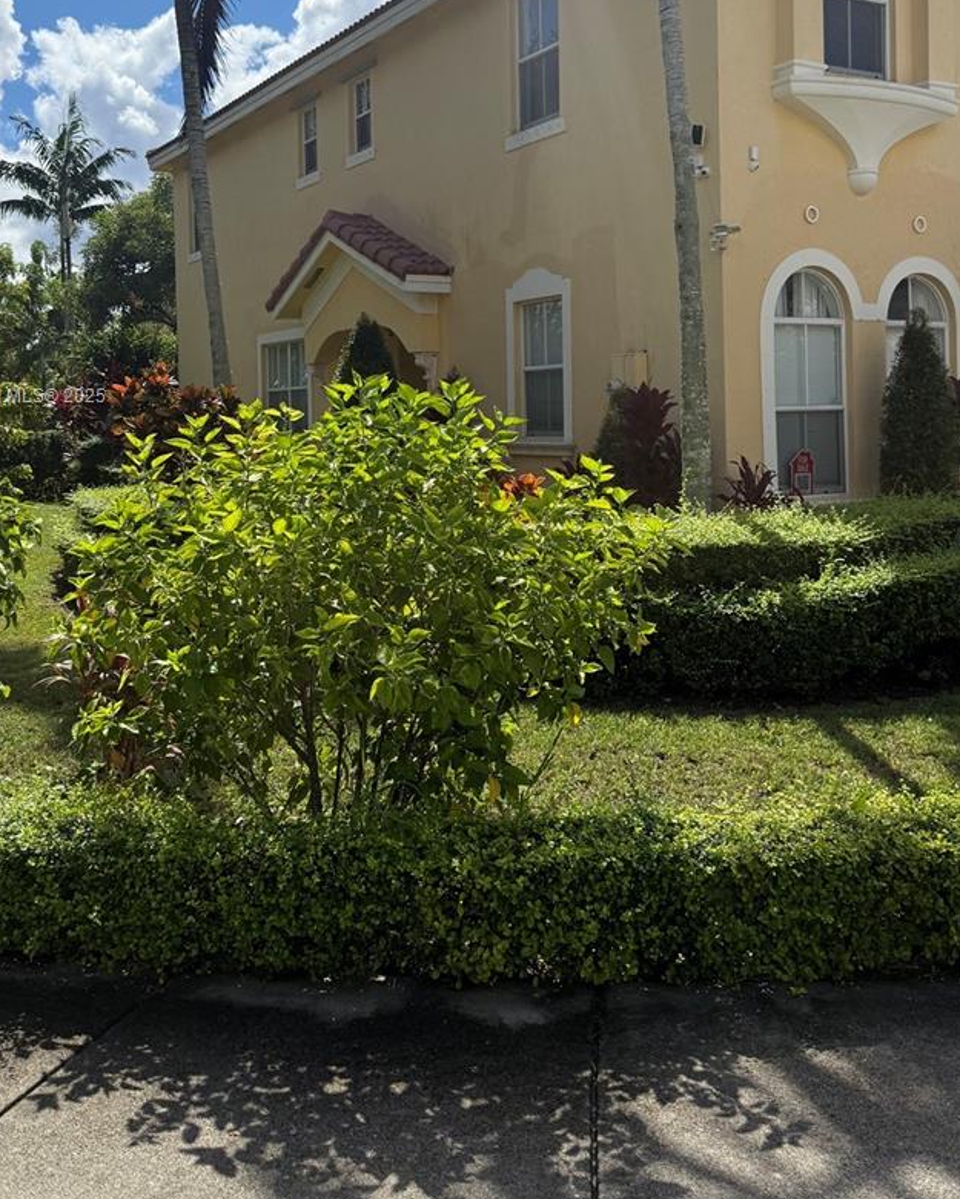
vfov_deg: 49.4
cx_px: 516
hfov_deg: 41.1
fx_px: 1278
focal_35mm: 36
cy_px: 398
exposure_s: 1/7353
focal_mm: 6.76
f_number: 1.78
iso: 100
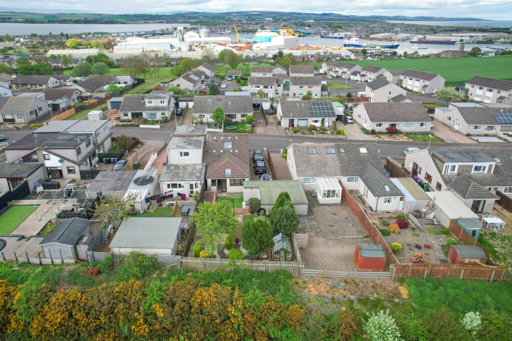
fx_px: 313
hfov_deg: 78.6
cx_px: 256
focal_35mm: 22
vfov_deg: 57.2
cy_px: 170
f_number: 2.8
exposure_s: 1/125
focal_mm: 8.38
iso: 140
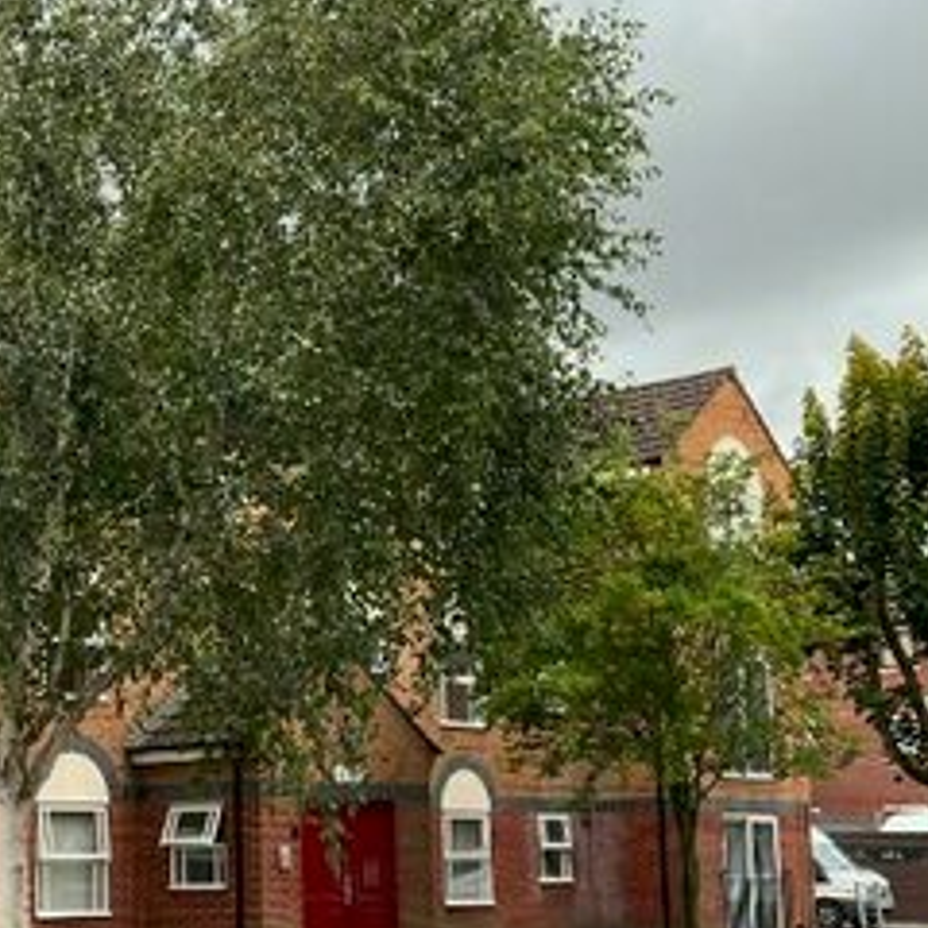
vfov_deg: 25.6
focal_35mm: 67
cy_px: 621
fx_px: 2032
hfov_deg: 25.0
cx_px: 104
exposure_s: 1/231
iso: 40
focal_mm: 5.1
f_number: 1.6
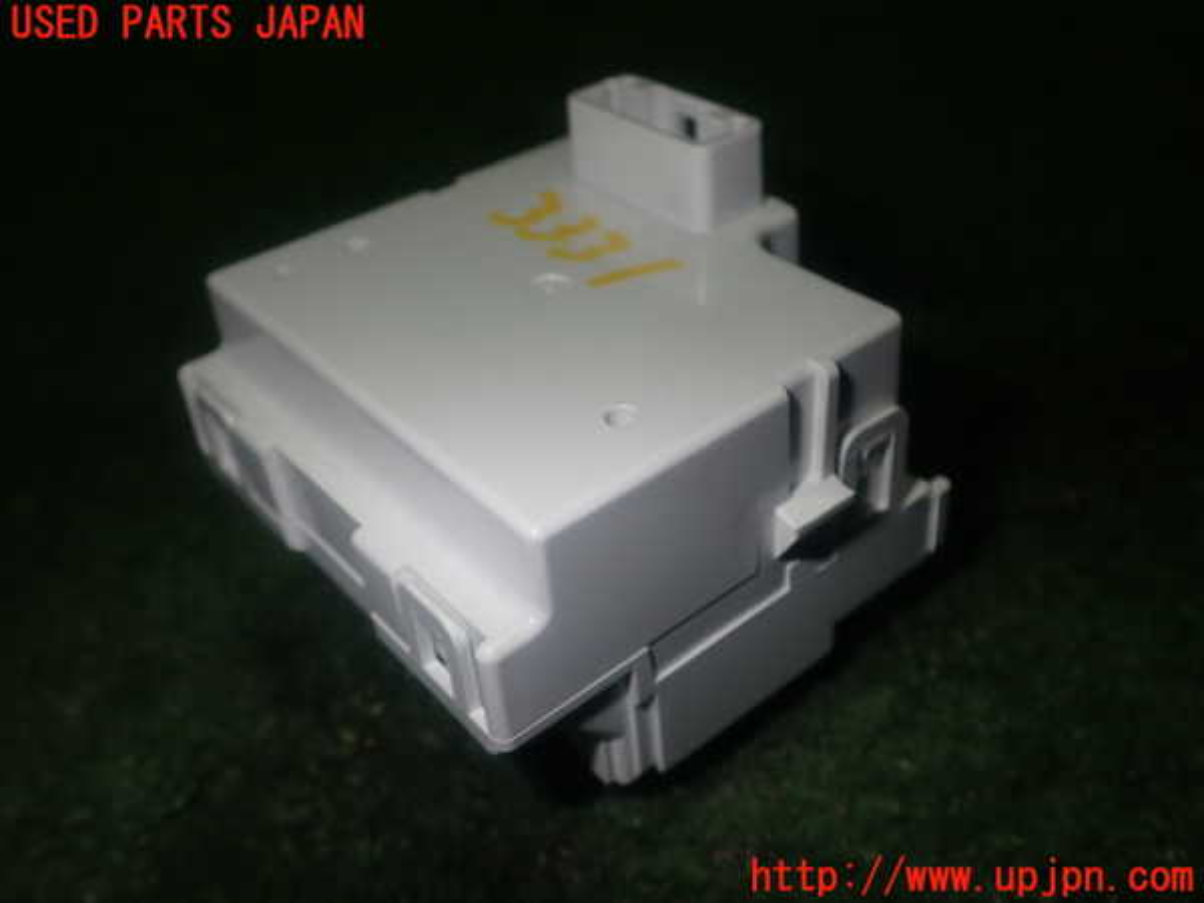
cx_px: 602
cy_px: 452
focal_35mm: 36
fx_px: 1252
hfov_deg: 51.4
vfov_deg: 39.7
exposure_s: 1/40
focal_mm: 6.37
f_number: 7.1
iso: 200
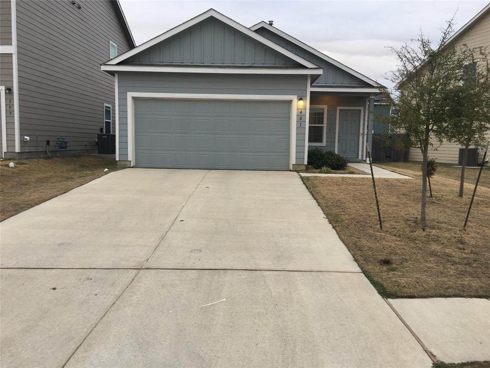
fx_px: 411
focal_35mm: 29
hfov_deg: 61.7
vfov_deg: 48.2
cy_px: 184
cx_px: 245
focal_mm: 4.15
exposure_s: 1/60
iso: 25
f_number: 2.2
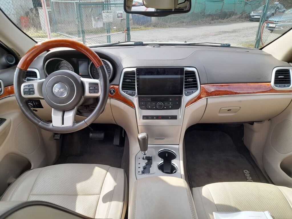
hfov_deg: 69.4
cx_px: 146
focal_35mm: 25
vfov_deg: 54.9
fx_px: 211
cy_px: 110
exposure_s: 1/100
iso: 25
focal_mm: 4.6
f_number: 2
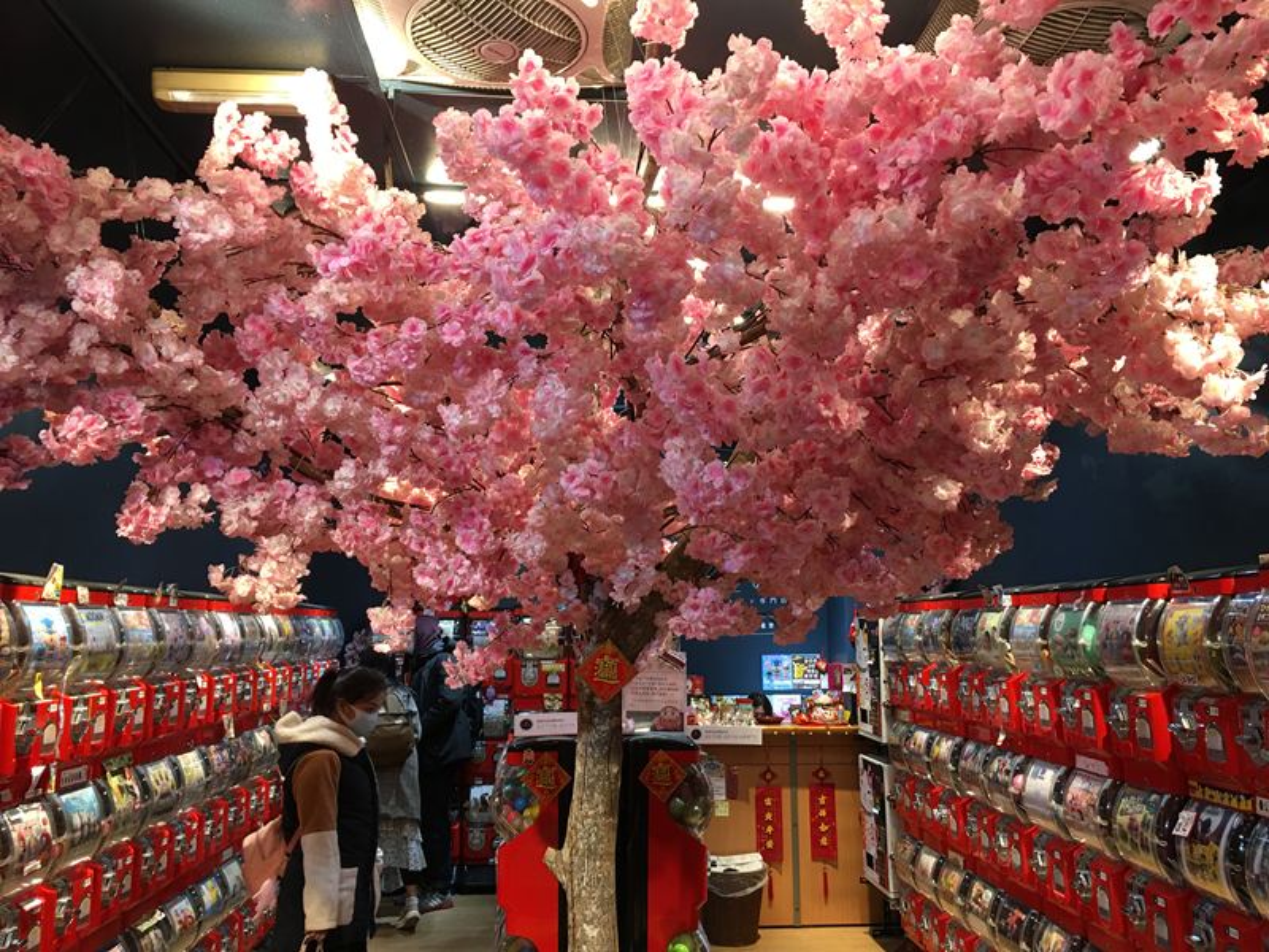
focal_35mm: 29
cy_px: 476
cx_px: 634
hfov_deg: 61.7
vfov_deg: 48.2
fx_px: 1063
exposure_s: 1/15
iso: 50
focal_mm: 4.15
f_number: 2.2
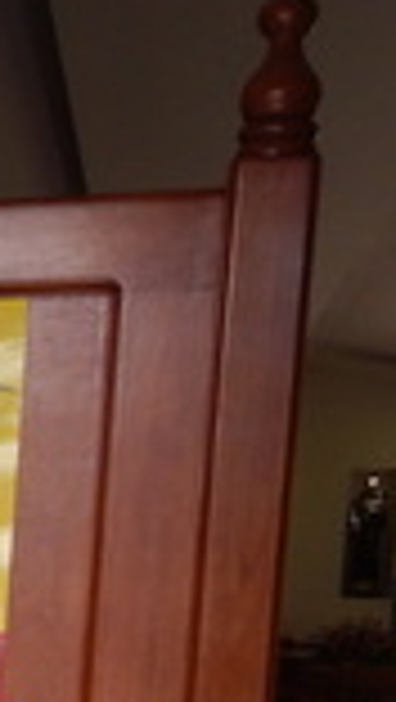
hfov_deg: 9.5
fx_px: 1919
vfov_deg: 19.8
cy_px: 770
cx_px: -747
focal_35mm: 103
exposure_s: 1/100
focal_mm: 4
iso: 125
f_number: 3
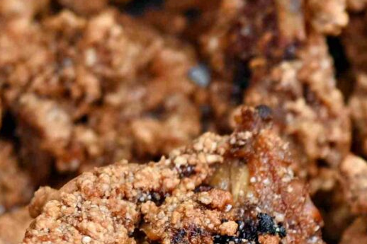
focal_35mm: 371
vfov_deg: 3.7
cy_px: 367
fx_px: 3781
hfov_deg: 5.4
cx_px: 777
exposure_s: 1/200
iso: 180
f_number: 3.5
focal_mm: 50
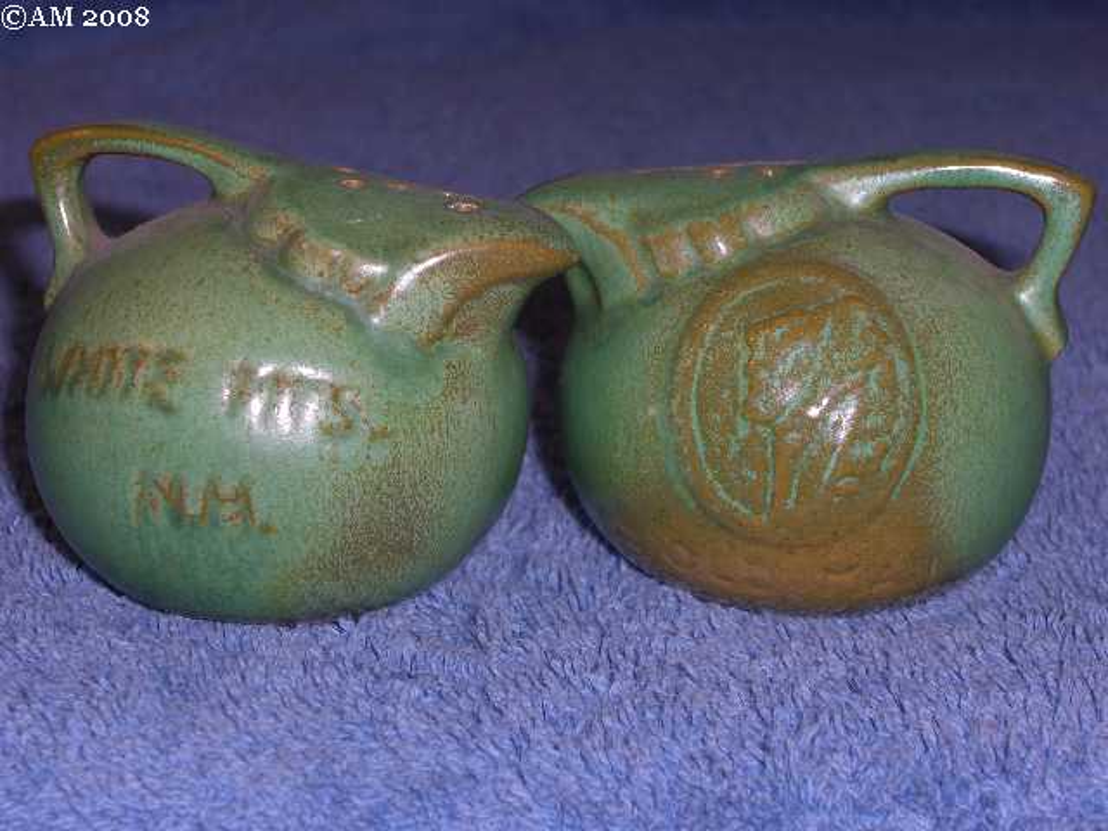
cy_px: 416
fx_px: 2977
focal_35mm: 93
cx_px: 554
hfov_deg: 21.1
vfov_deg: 15.9
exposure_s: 1/30
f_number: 9.6
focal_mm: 19.4
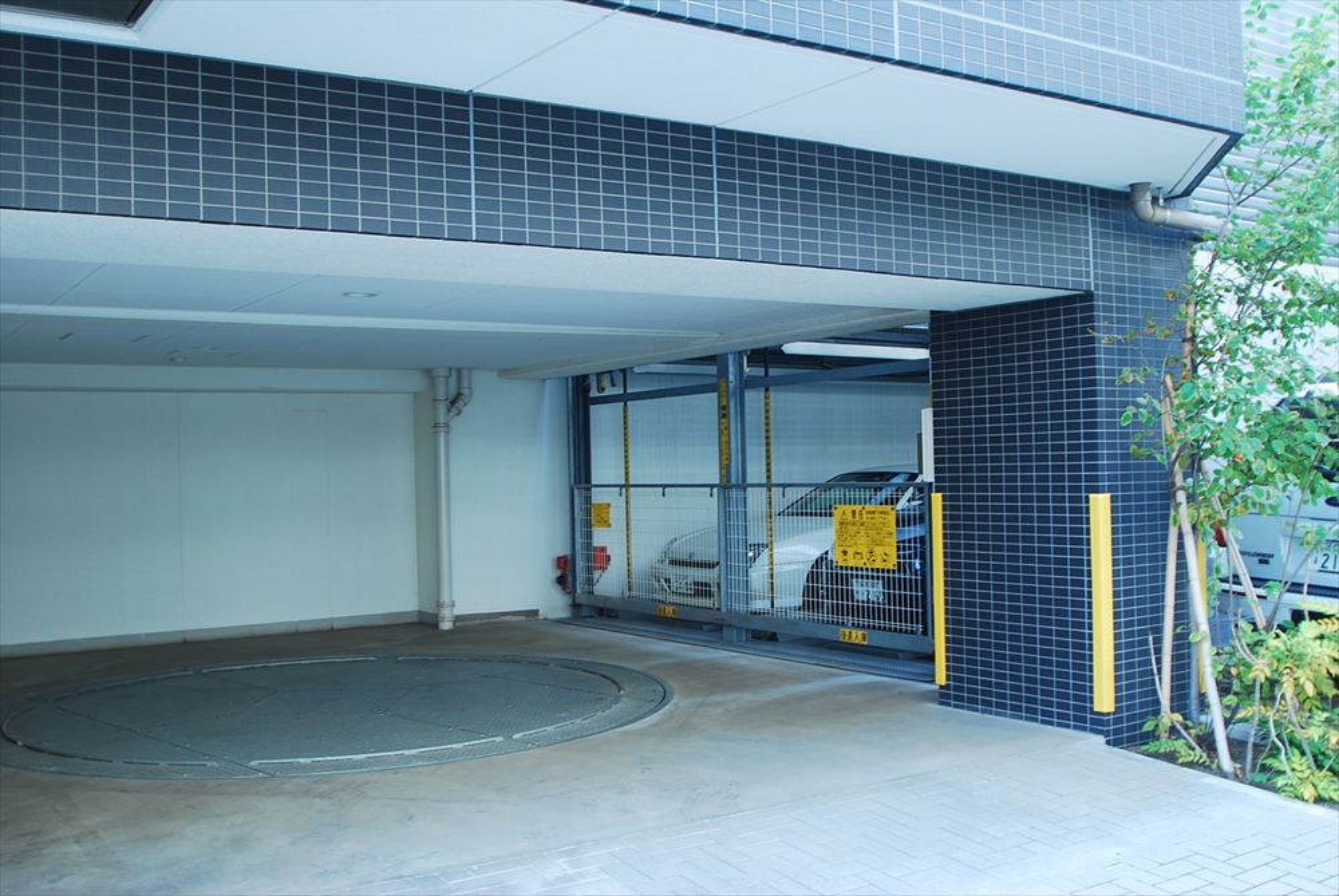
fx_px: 1340
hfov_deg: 53.1
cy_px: 448
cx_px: 670
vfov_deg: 37.0
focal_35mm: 36
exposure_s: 1/25
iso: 100
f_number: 4.5
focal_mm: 24
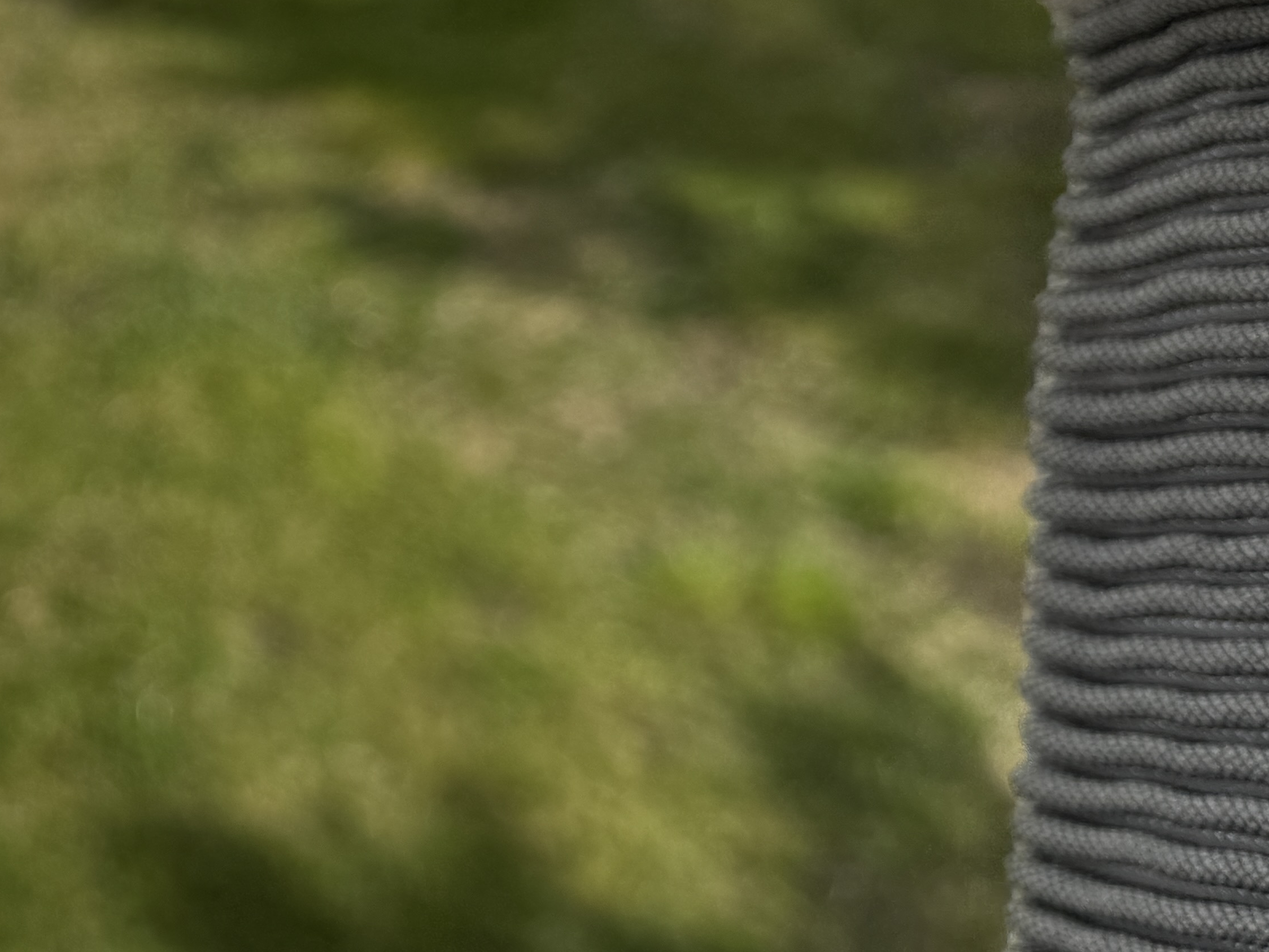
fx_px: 2237
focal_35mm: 61
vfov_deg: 23.9
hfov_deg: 28.1
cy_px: 273
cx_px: -216
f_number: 1.78
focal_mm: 6.76
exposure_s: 1/10417
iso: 80
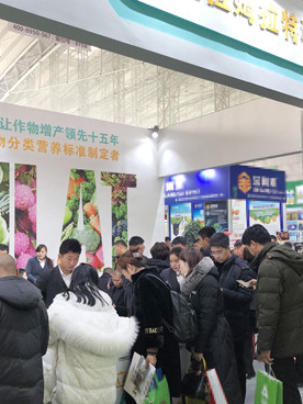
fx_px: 443
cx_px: 139
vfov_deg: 49.0
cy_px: 199
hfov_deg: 37.7
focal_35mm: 38
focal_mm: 4
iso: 32
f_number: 1.8
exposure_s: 1/33
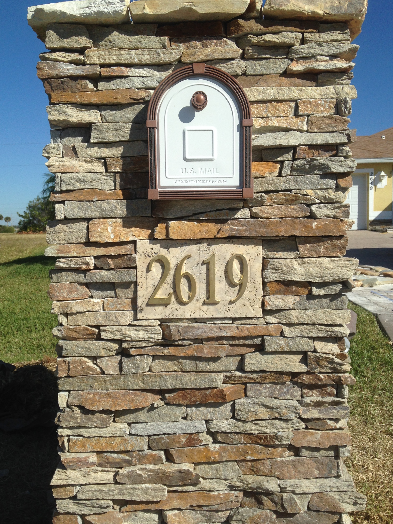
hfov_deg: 40.7
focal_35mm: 35
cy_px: 262
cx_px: 192
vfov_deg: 52.6
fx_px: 530
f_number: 2.4
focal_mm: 4.12
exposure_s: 1/2584
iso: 50
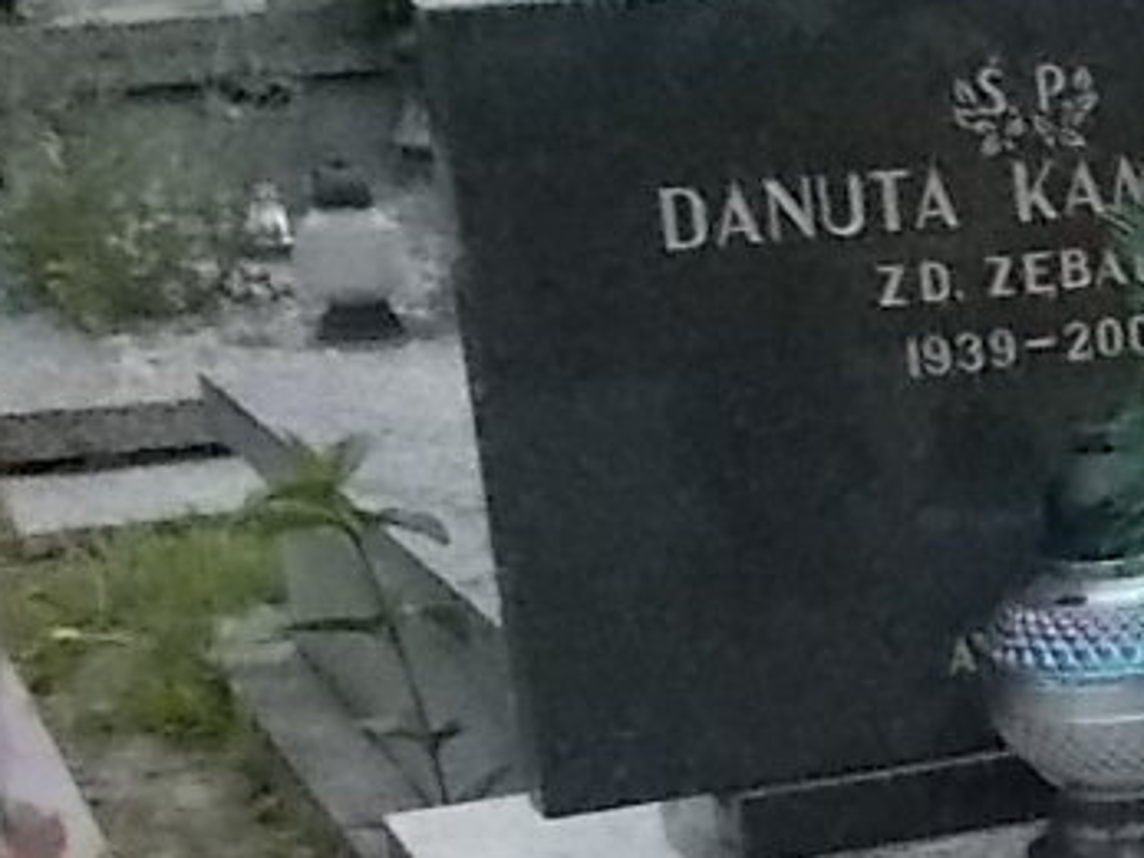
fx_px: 3964
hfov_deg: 13.7
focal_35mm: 120
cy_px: 917
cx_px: 2354
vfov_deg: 12.2
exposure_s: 1/640
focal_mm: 4.6
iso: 400
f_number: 8
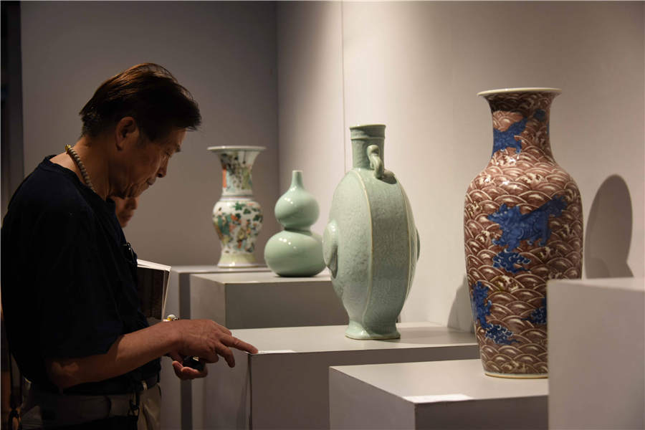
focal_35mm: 68
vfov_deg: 20.0
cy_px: 215
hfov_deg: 29.7
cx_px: 322
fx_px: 1218
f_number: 4.8
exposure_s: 1/80
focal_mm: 68
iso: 640
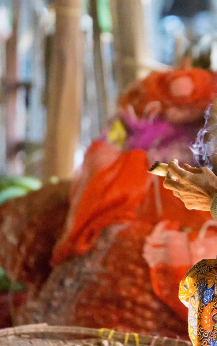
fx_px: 4351
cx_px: 240
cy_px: 173
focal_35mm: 460
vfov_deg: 4.6
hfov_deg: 2.9
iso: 5000
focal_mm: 300
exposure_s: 1/320
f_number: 5.6
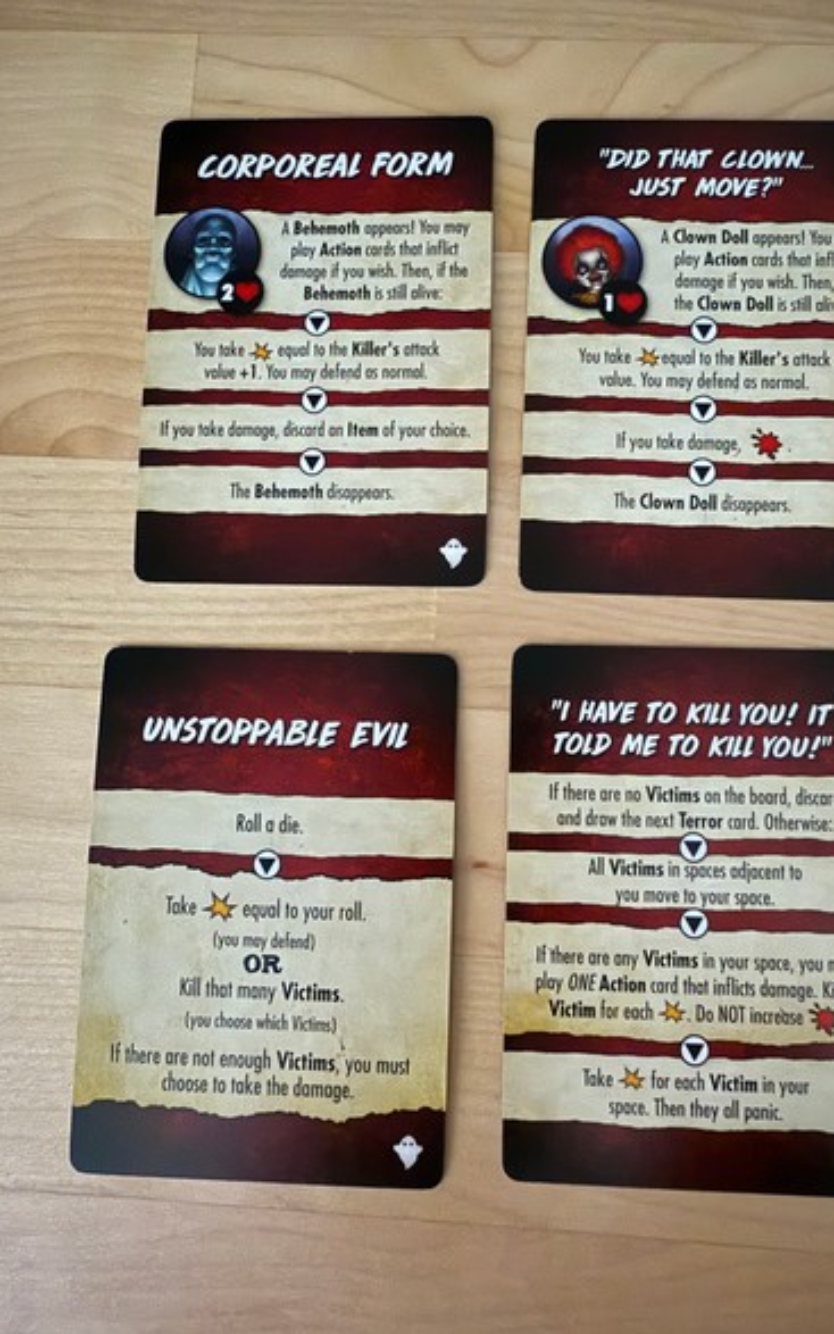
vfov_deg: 70.4
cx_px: 493
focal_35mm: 26
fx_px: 945
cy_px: 679
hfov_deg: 47.4
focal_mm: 2.22
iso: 800
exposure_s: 1/15
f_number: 2.2
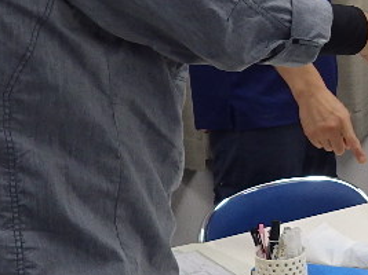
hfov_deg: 15.0
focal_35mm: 120
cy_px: 73
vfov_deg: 12.3
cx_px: 576
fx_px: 1275
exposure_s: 1/80
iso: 125
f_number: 2
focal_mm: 4.5
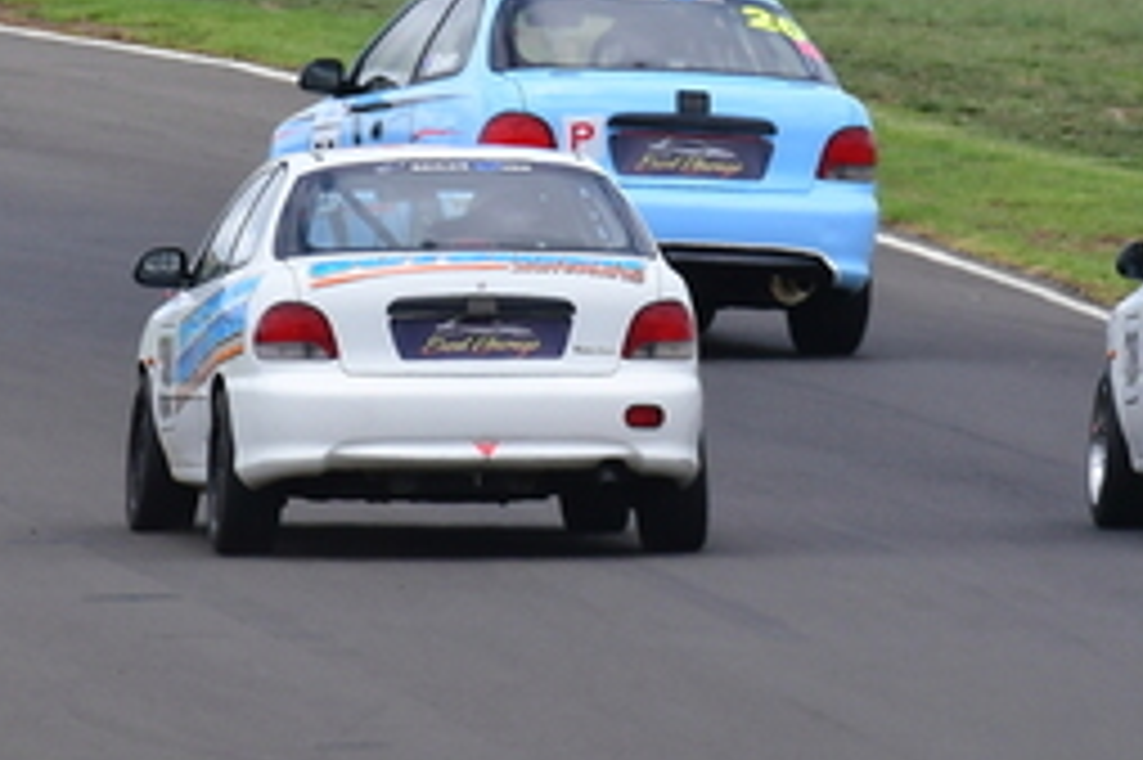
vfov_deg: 0.6
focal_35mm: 2270
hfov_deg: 0.9
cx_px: 522
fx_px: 72023
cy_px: -218
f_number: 10
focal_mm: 480
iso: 400
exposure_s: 1/640
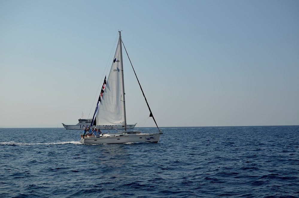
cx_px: 150
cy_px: 99
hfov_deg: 37.9
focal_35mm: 52
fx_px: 435
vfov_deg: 25.6
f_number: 4
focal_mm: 35
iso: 125
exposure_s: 1/2000
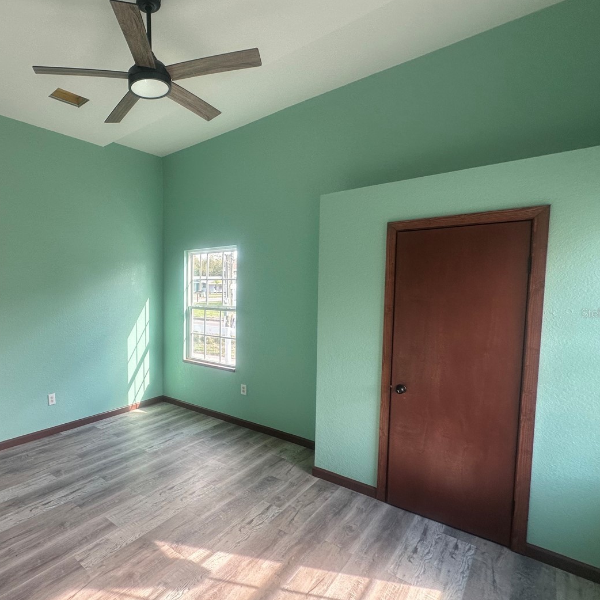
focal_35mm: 19
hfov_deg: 74.0
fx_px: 373
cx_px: 176
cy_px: 313
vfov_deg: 77.6
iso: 64
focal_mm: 2.22
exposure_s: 1/99
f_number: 2.2
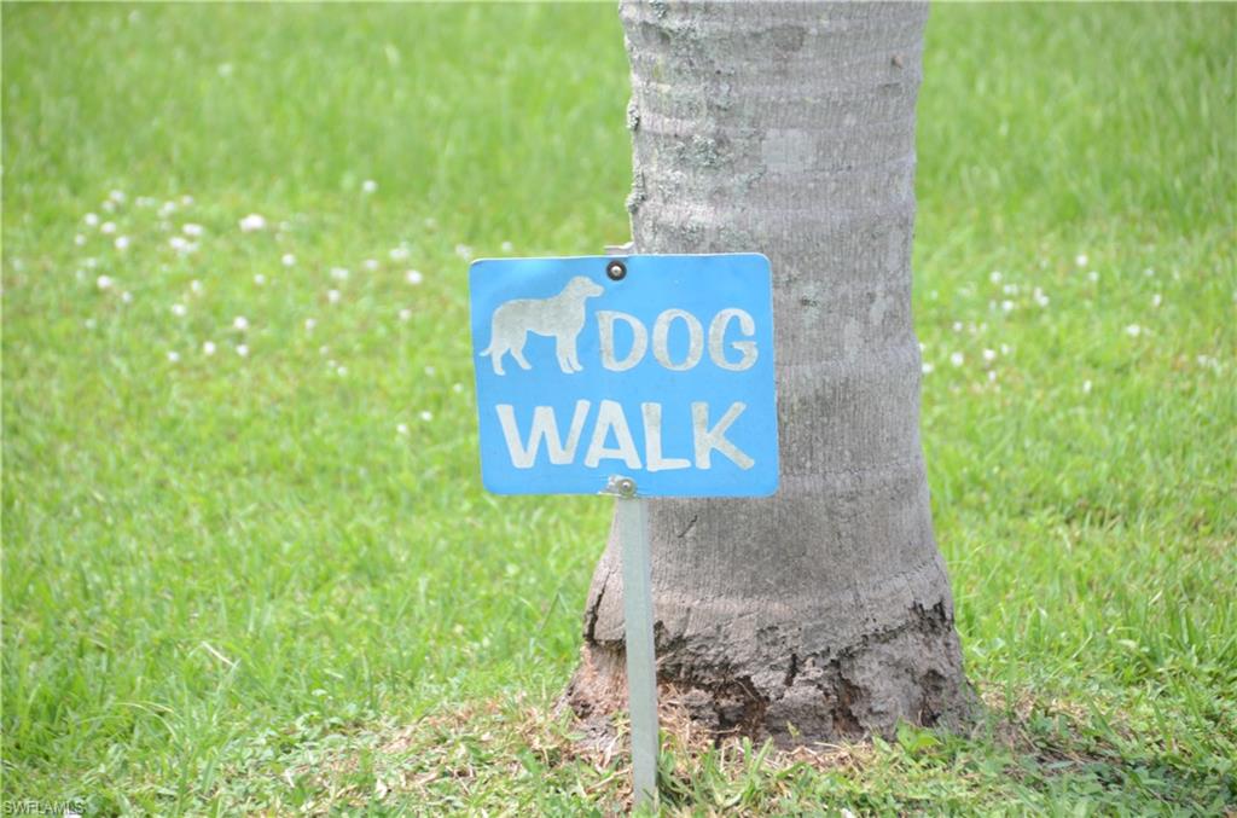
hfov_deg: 8.1
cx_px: 618
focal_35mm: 255
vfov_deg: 5.4
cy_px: 409
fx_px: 8739
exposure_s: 1/80
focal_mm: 170
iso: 100
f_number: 6.3
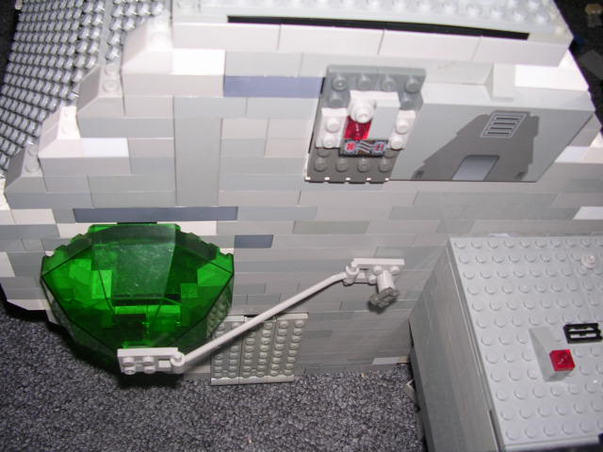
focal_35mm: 38
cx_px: 302
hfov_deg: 49.0
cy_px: 226
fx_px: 662
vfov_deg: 37.7
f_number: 2.8
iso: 100
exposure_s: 1/60.1
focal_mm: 5.8
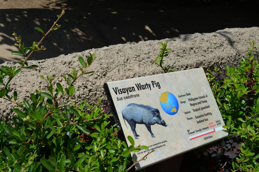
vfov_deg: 26.4
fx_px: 366
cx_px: 130
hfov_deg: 39.0
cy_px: 86
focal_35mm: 51
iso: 100
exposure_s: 1/320
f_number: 9
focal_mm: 34
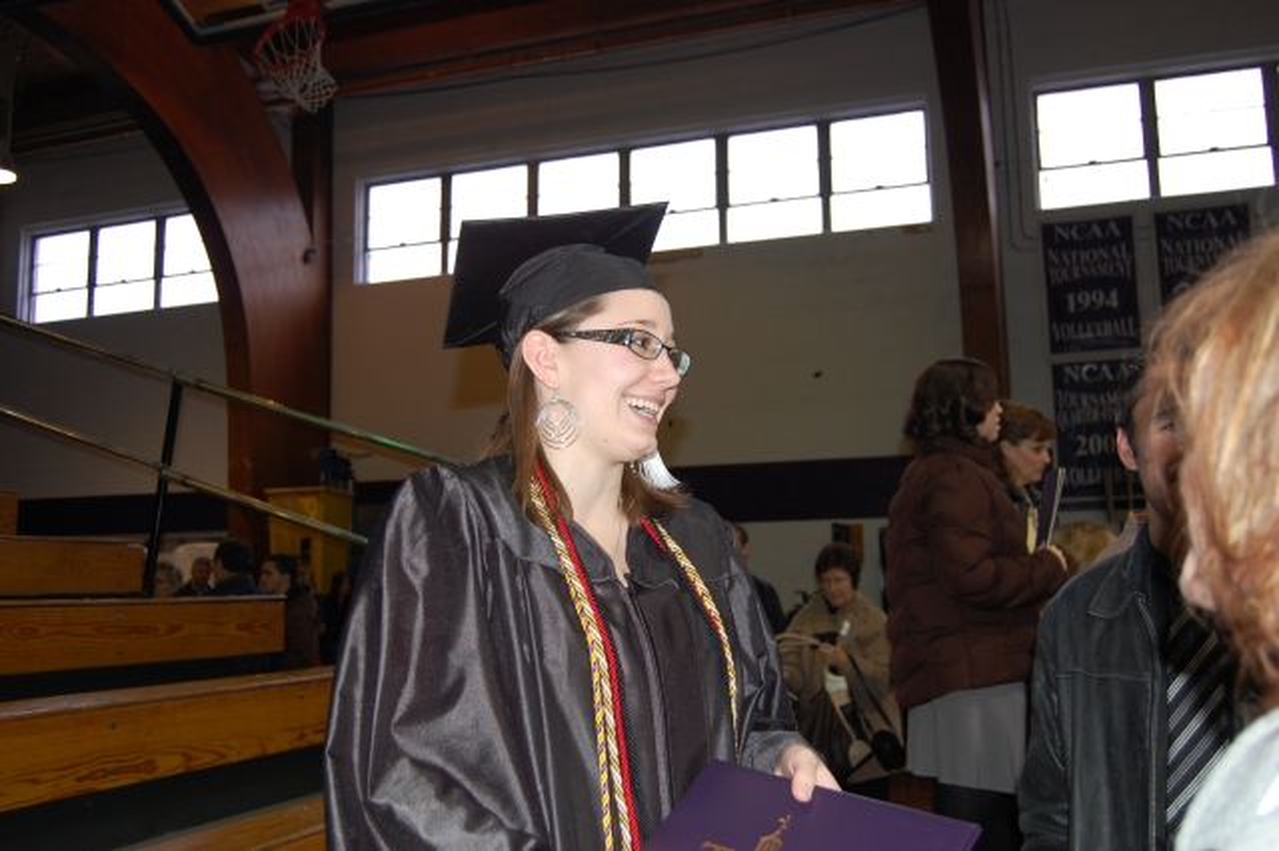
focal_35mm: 34
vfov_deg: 38.3
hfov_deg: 55.1
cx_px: 640
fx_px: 1225
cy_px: 426
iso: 400
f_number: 3.8
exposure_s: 1/60
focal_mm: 23
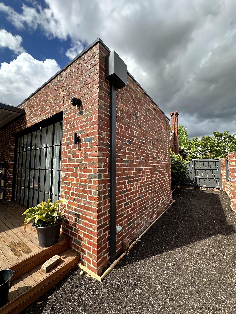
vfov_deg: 102.1
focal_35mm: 14
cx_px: 118
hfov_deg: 85.7
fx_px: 127
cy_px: 157
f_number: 2.2
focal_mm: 2.22
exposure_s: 1/1182
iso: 40
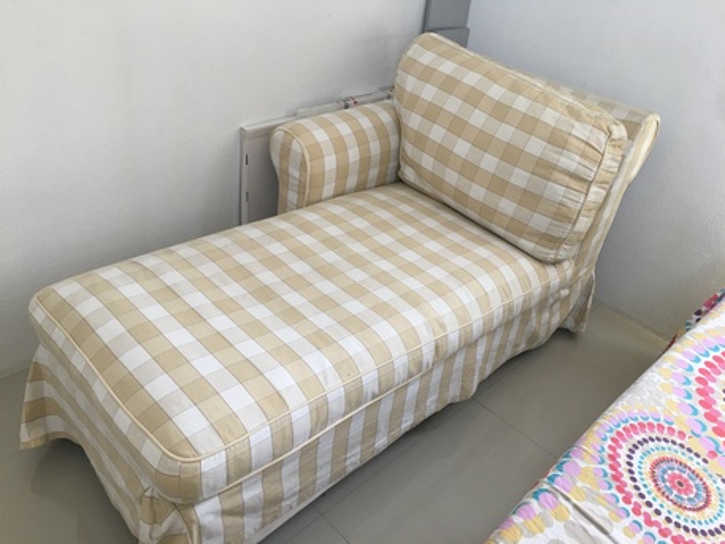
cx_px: 362
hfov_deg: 61.6
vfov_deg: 48.2
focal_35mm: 29
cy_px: 272
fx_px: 608
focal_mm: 4.15
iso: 25
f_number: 2.2
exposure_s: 1/15
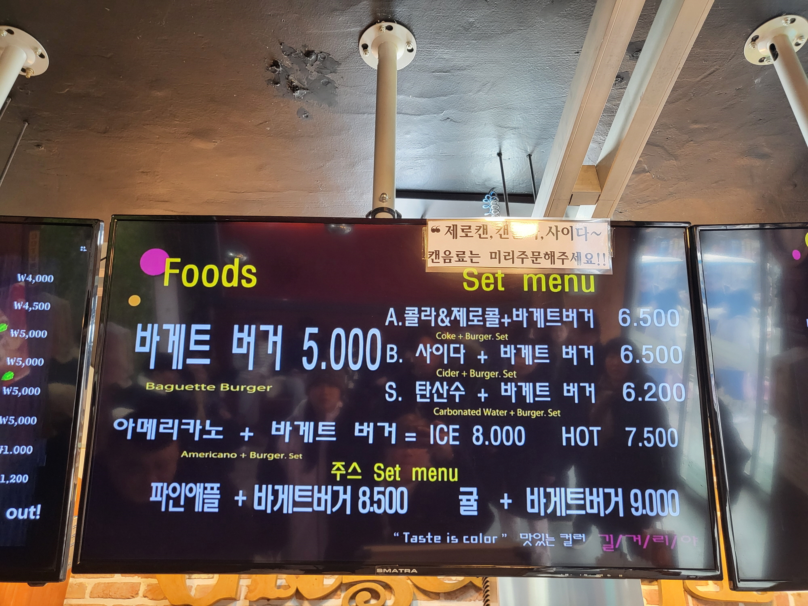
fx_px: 607
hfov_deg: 67.3
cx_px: 404
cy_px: 303
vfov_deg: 53.1
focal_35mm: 26
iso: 200
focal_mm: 4.25
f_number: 1.8
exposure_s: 1/40
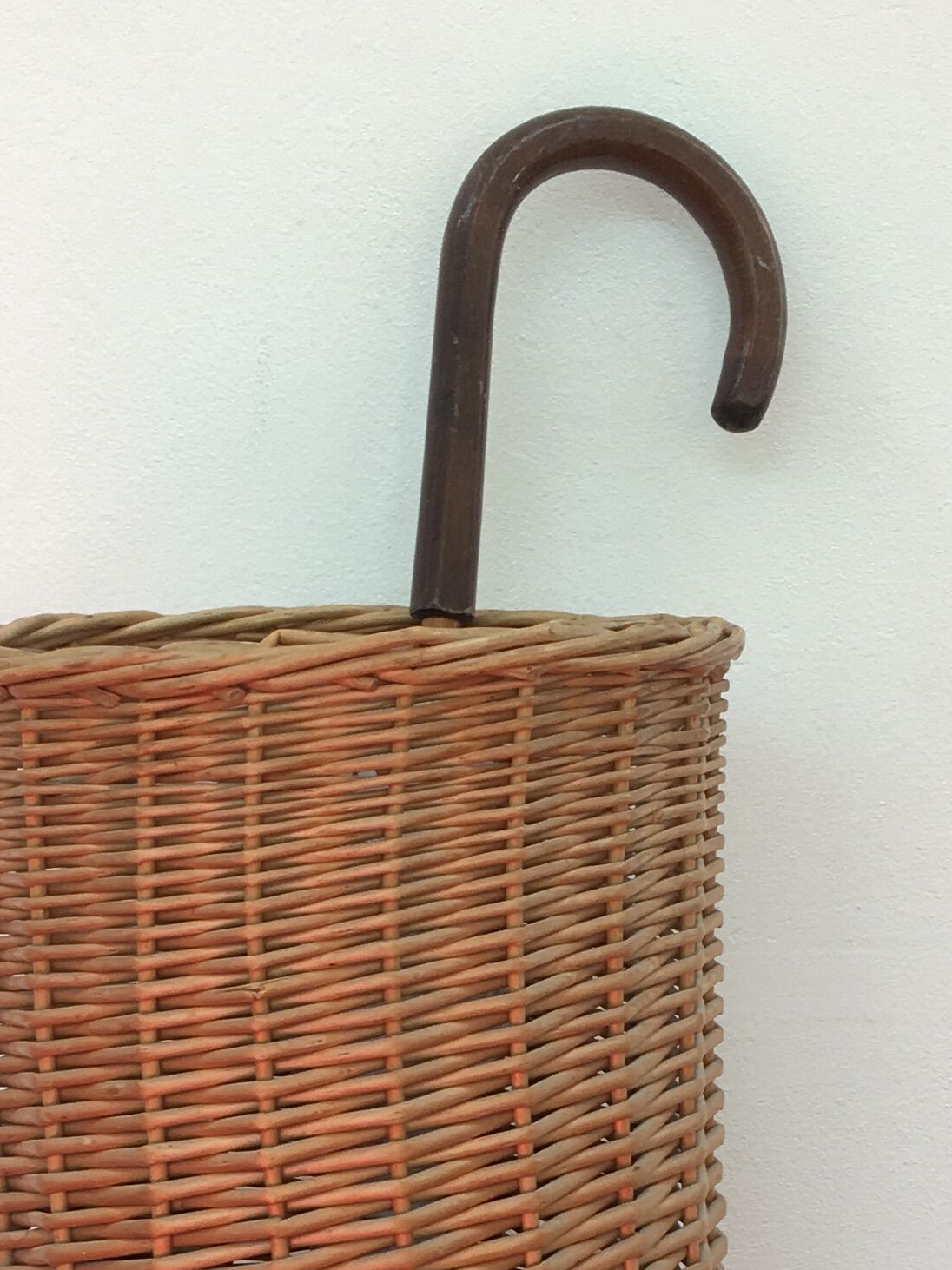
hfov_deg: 18.4
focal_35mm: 80
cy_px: 1342
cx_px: 430
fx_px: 2934
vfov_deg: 23.2
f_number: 2.2
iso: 25
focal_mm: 4.15
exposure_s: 1/50
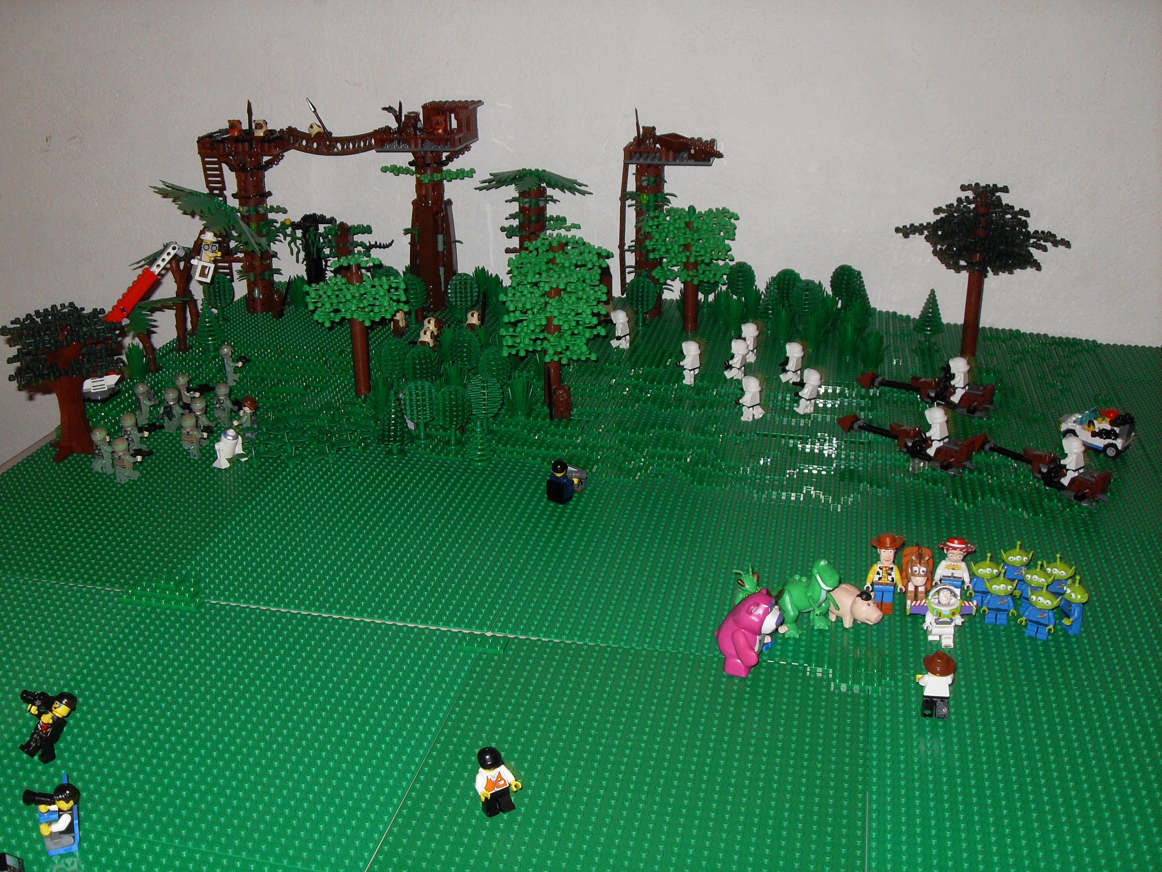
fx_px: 1242
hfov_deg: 50.1
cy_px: 436
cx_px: 581
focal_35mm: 37
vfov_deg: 38.7
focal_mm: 6.3
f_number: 2.8
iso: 100
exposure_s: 1/45
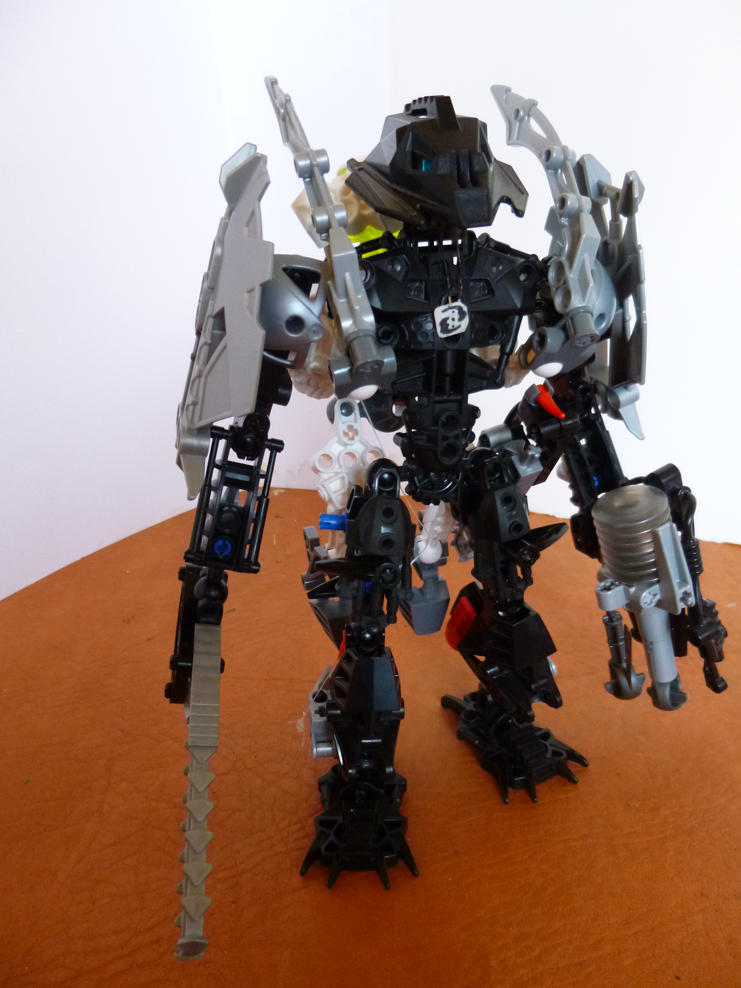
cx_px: 370
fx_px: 714
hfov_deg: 54.9
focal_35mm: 25
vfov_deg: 69.4
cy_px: 494
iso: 400
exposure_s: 1/8
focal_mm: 4.5
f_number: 3.1
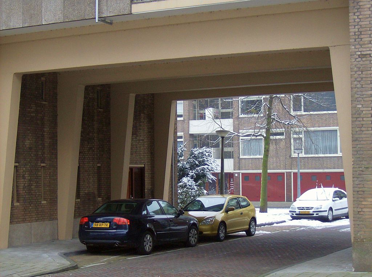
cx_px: 186
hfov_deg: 27.8
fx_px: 750
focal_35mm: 70
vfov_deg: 20.9
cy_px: 138
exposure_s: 1/97.8
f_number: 3.7
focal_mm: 11.6
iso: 159
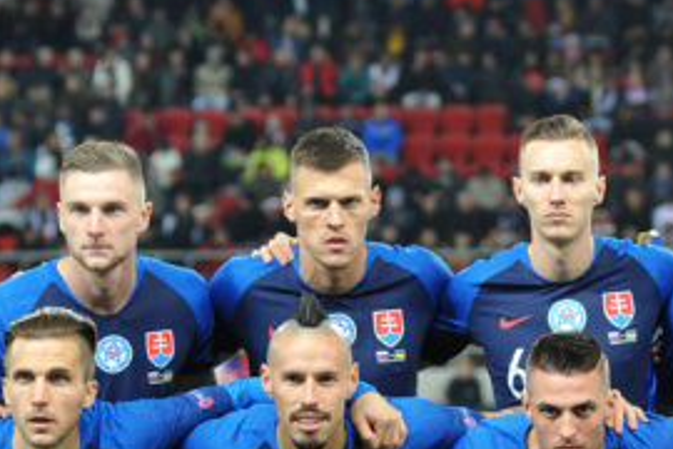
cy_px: 559
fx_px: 4898
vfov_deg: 5.2
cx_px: 633
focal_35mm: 262
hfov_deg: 7.8
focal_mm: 92
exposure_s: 1/400
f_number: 4
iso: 1600
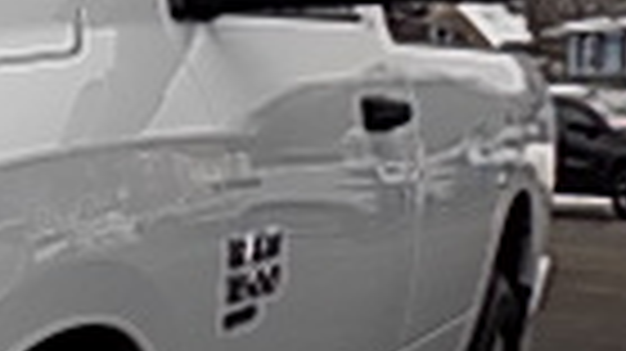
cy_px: 162
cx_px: -459
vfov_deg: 10.5
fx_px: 1908
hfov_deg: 16.1
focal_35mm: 115
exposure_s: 1/640
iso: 80
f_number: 3.1
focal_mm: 4
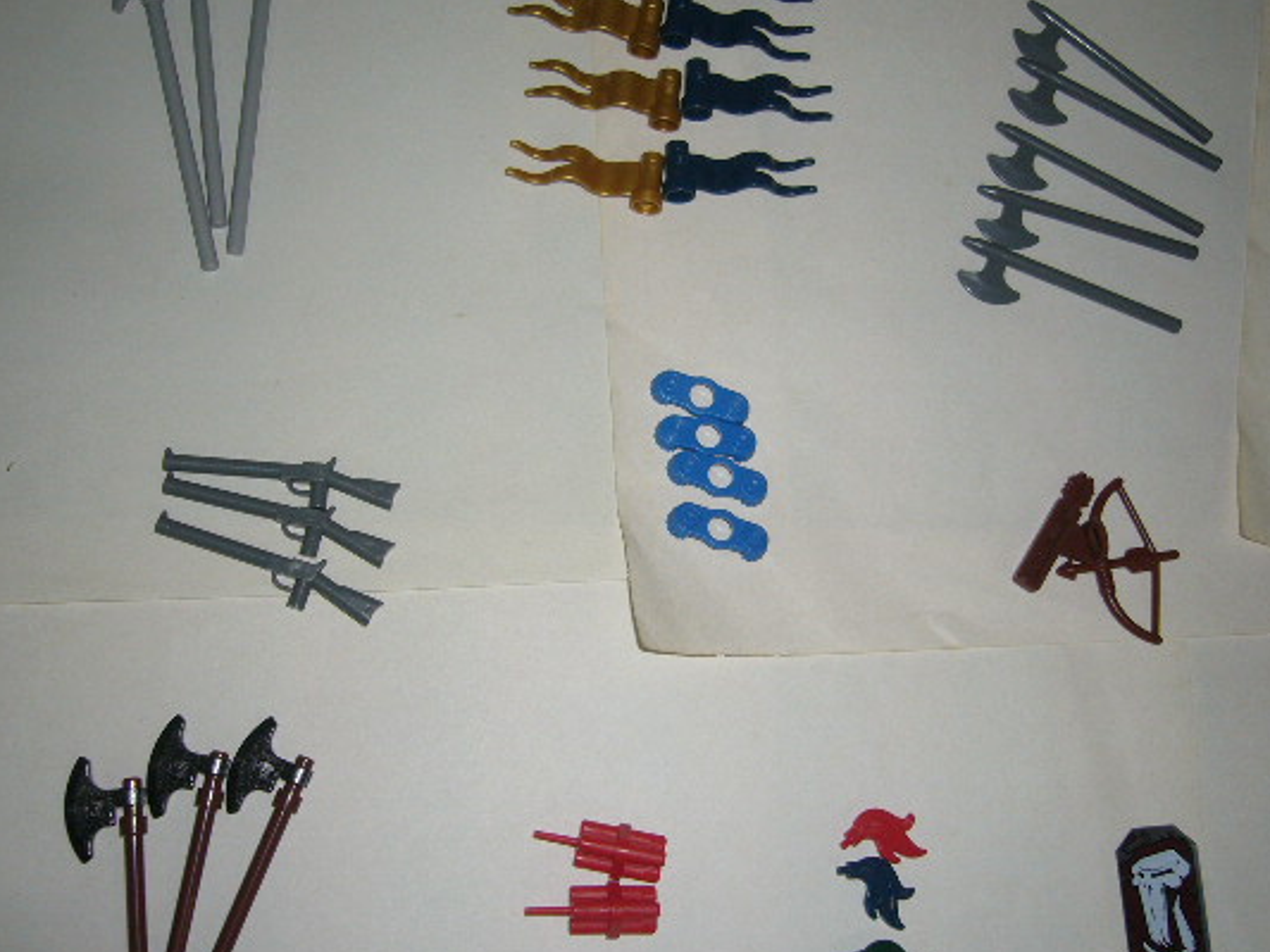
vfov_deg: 34.4
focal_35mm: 42
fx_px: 1541
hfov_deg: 44.8
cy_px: 471
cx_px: 600
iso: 100
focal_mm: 5.8
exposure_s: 1/60
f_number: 2.8
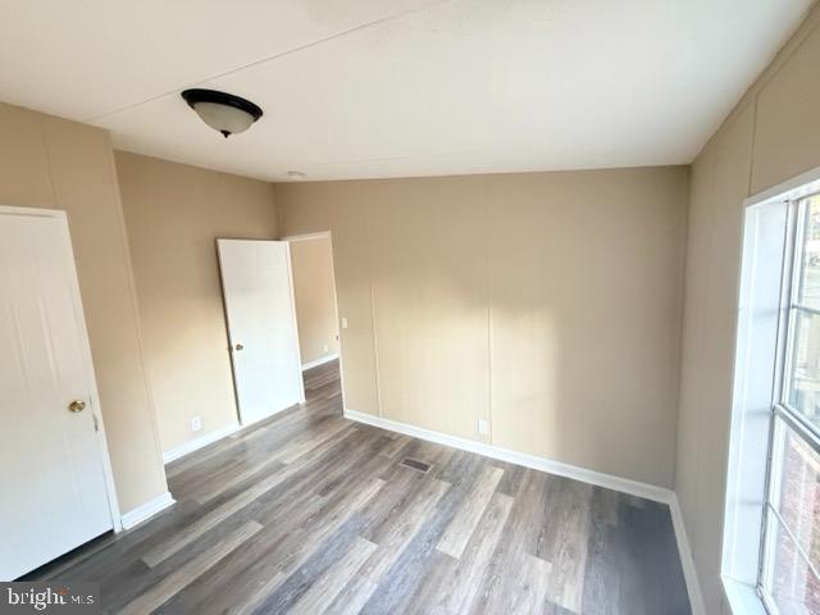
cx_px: 410
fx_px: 332
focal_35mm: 14
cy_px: 308
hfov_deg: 102.1
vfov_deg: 85.7
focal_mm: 2.22
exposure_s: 1/60
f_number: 2.2
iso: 800
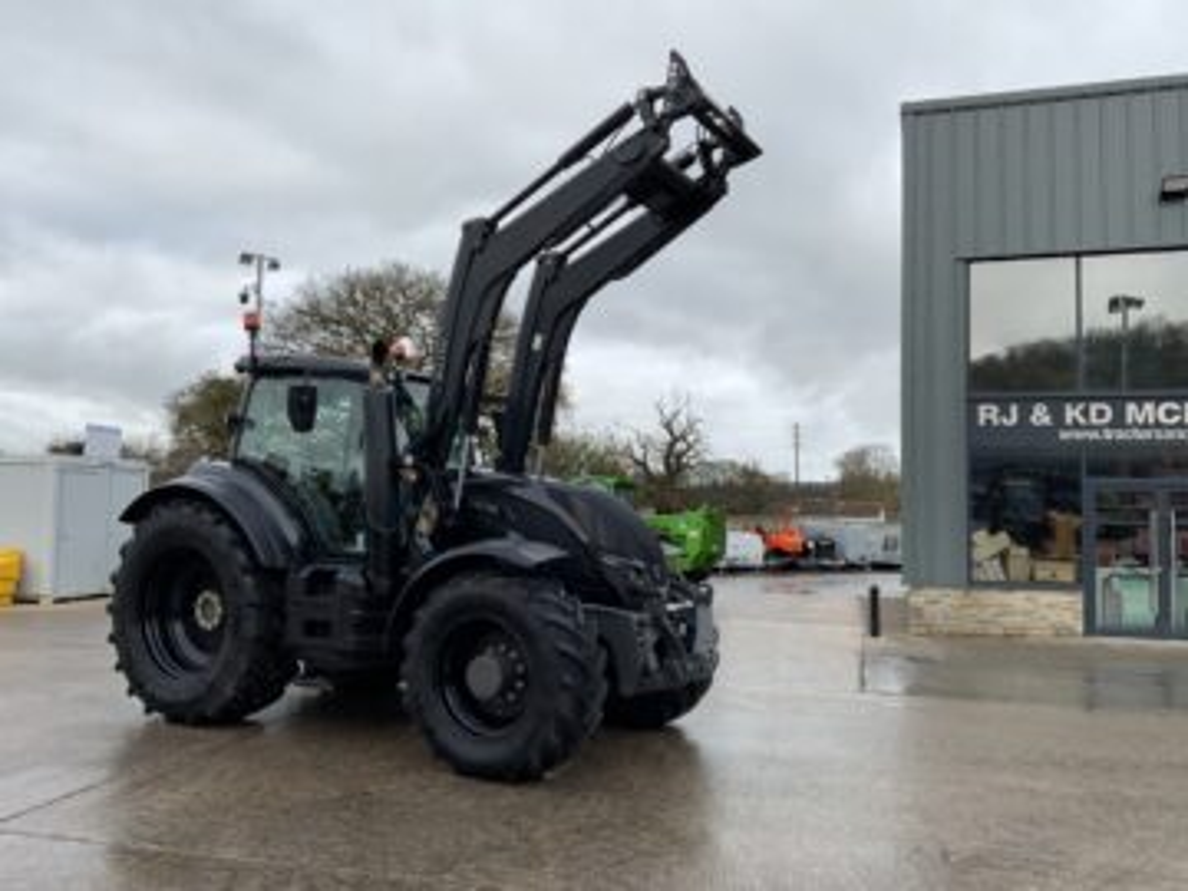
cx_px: 594
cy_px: 446
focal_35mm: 29
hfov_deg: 61.7
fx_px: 995
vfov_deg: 48.2
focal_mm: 3
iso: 16
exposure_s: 1/412
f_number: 1.8
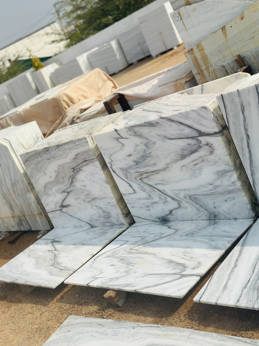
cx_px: 130
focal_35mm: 48
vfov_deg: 39.7
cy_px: 173
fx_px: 479
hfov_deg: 30.3
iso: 80
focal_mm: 6.86
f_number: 1.78
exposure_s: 1/12048
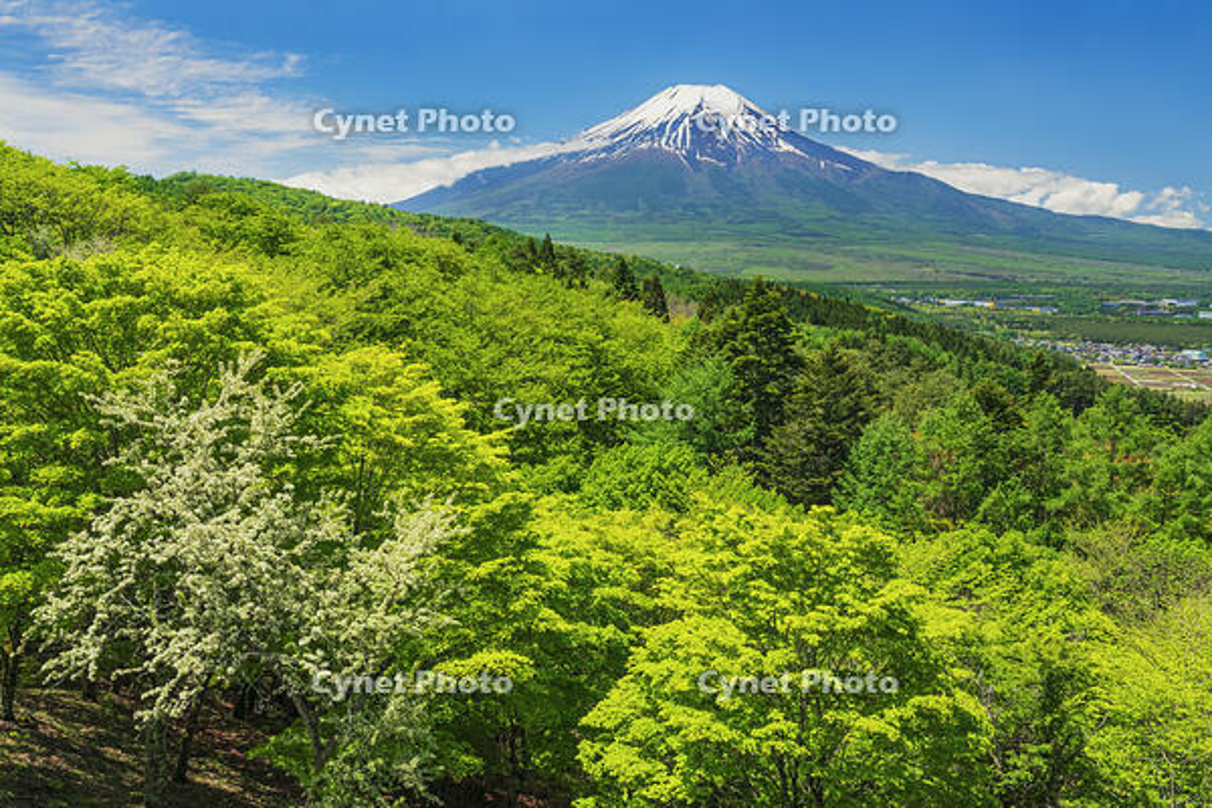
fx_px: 1178
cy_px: 404
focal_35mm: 35
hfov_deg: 54.4
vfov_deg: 37.9
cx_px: 606
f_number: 13
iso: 125
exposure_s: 1/20
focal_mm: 35
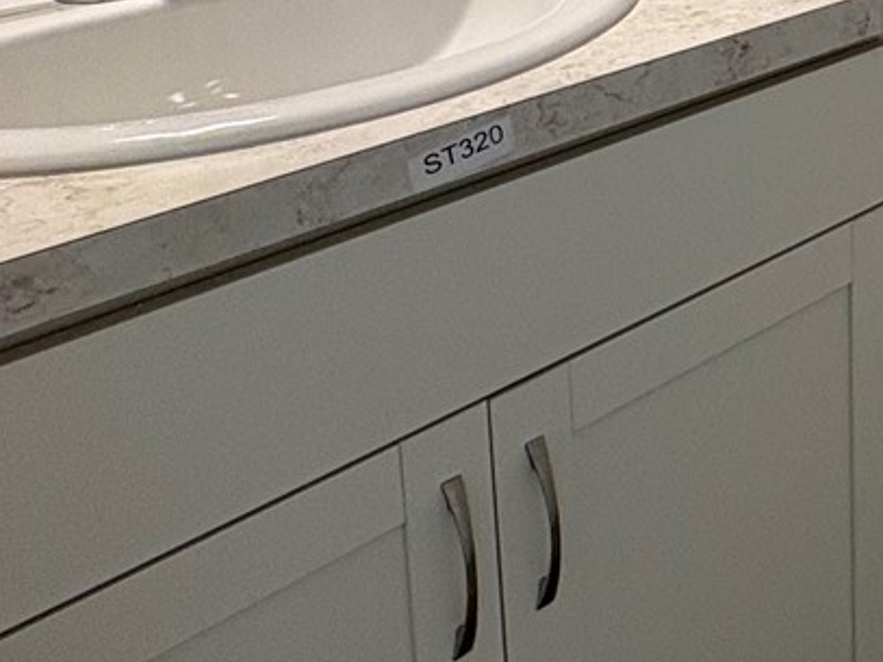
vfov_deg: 23.7
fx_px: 1403
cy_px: -174
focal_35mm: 55
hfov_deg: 26.8
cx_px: 1267
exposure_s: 1/120
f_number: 2.2
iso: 100
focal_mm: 2.22
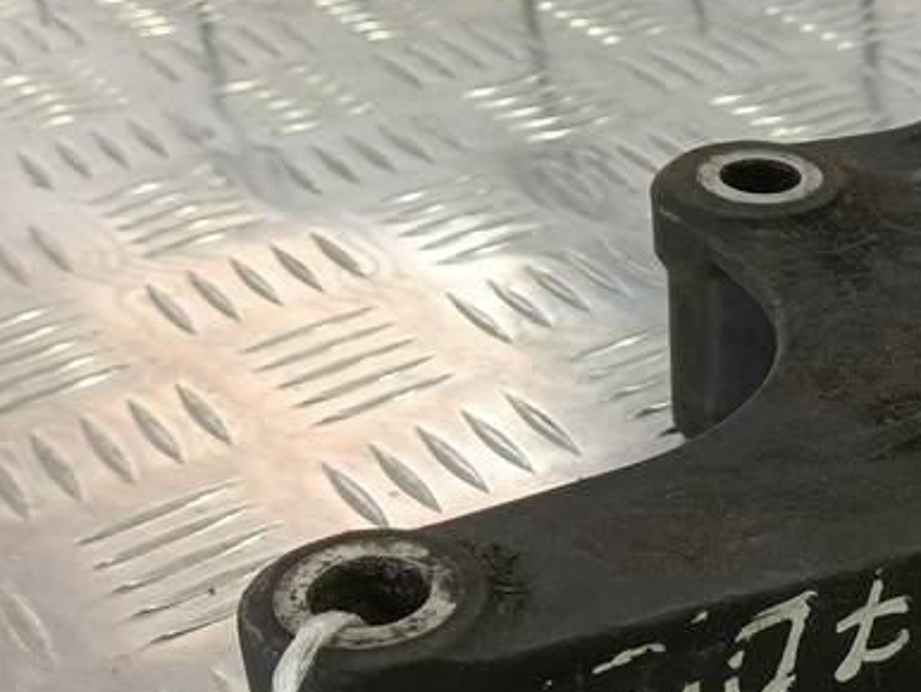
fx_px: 1624
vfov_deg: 24.0
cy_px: 441
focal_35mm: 61
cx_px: 1067
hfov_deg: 28.2
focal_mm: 4.11
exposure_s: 1/50
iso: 106
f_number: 1.6
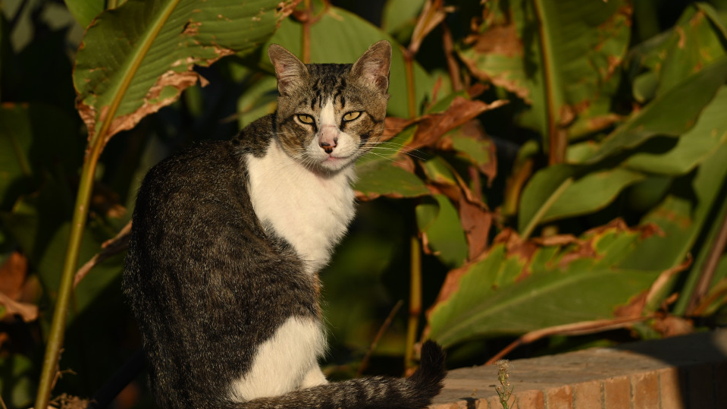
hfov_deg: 6.2
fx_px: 6707
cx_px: 337
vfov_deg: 3.5
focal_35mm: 348
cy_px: 244
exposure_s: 1/3200
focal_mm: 300
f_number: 6
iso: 400
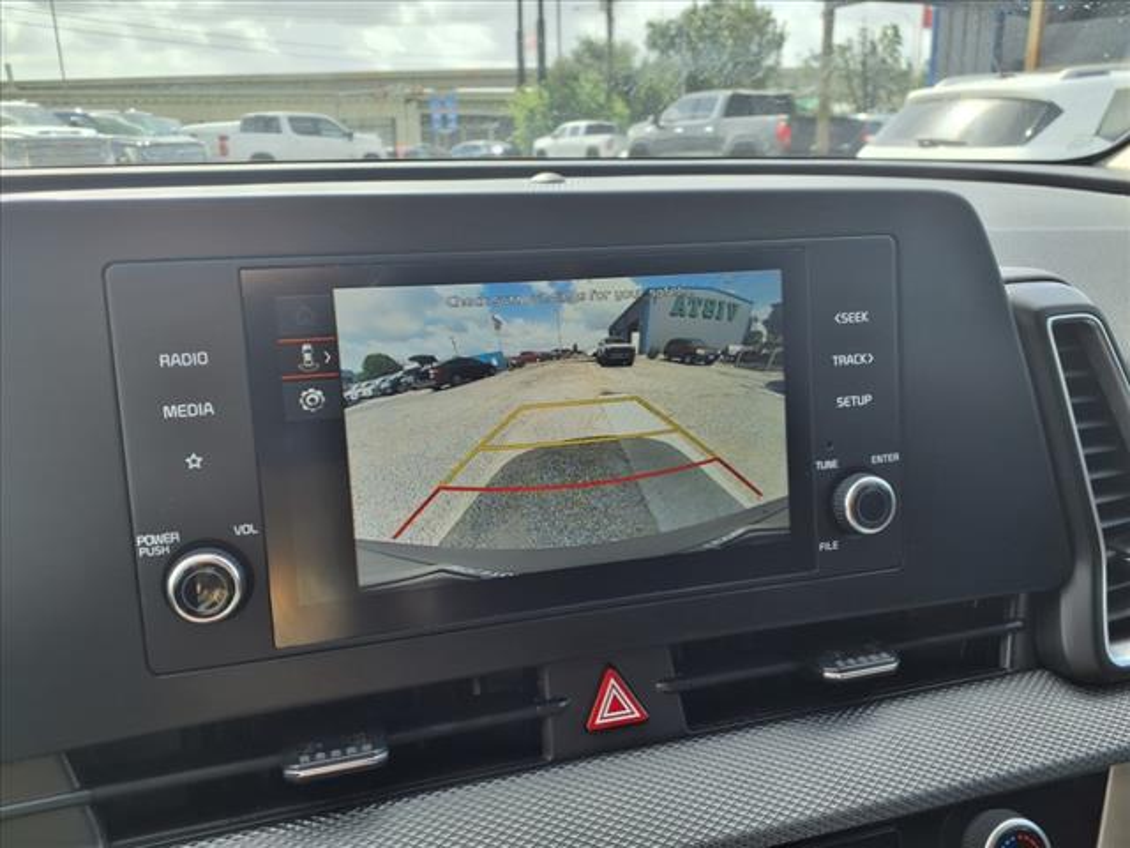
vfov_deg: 51.4
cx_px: 565
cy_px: 424
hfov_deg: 65.3
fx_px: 881
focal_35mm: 27
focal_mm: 3.58
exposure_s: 1/333
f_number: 1.9
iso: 40
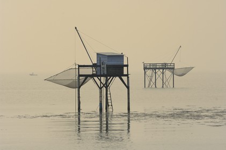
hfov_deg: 7.6
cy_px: 75
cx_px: 113
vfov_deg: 5.1
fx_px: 1694
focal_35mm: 270
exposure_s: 1/400
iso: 100
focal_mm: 180
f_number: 7.1
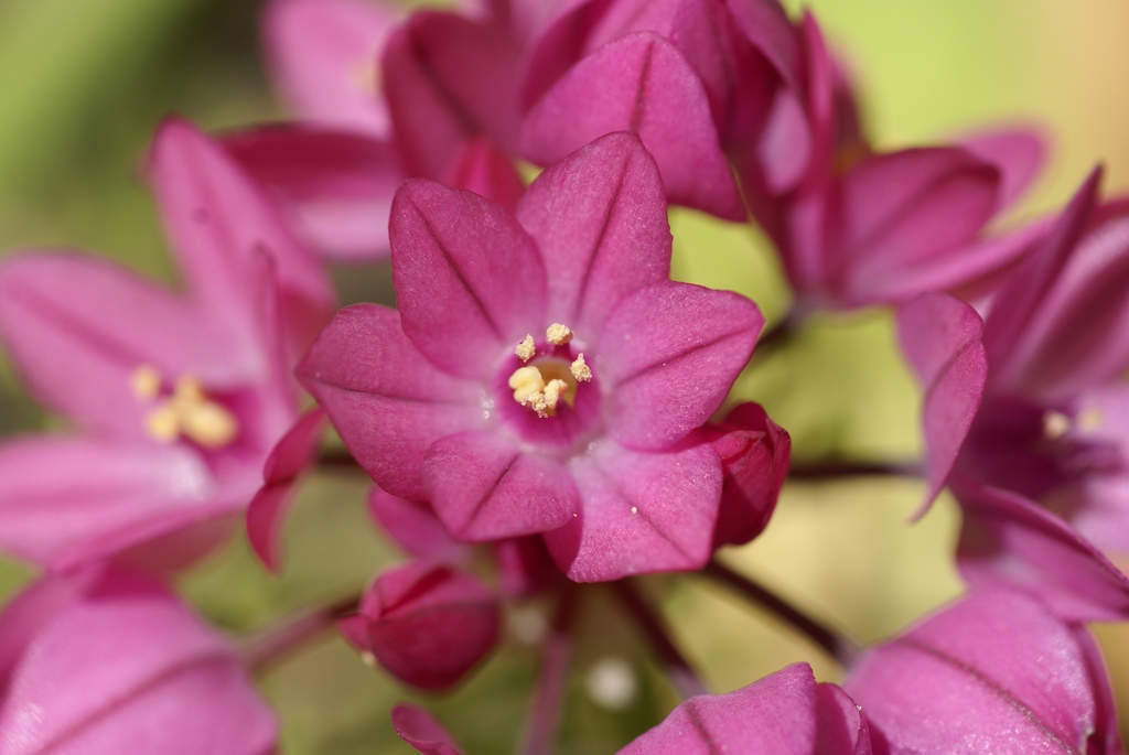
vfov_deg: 10.2
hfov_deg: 15.2
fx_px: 4238
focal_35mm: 135
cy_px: 378
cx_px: 564
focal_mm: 90
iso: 100
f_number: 7.1
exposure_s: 1/200
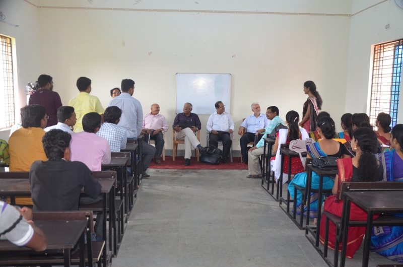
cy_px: 134
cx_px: 202
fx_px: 402
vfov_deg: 36.7
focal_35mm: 36
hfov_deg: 53.2
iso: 1250
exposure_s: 1/60
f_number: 3.8
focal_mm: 24
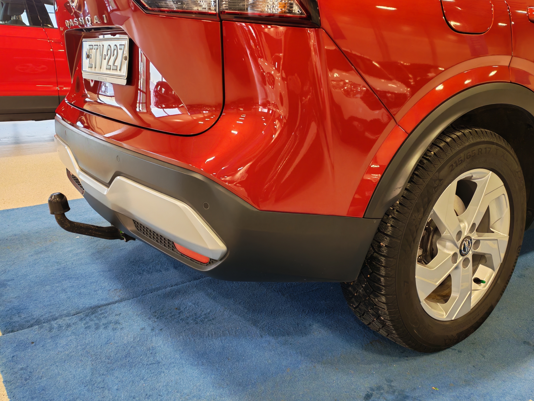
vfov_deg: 42.9
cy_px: 200
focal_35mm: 33
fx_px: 509
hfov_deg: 55.4
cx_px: 267
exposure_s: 1/100
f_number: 1.9
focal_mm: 6.12
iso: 708
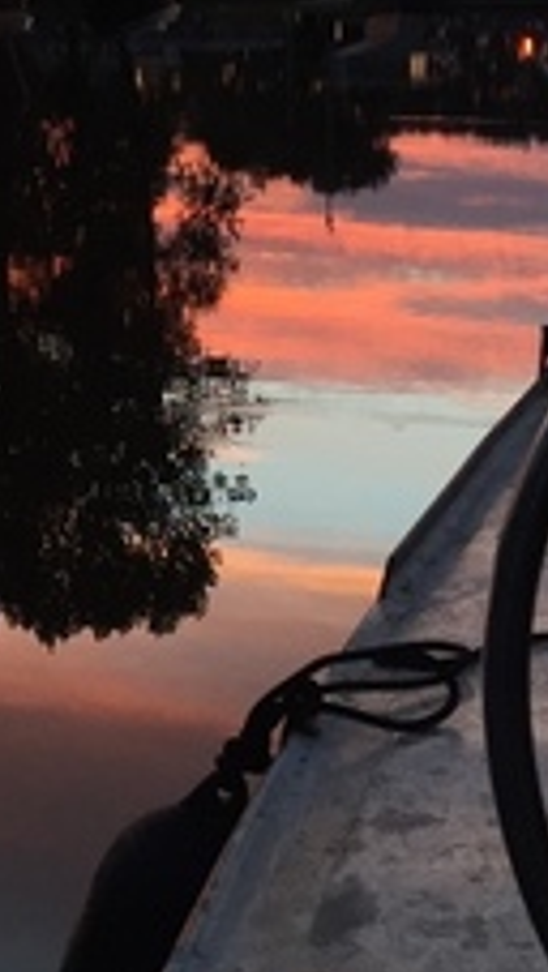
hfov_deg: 11.3
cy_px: -81
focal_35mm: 102
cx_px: -336
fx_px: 2630
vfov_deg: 20.1
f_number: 2.2
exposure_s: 1/100
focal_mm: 4.15
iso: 50
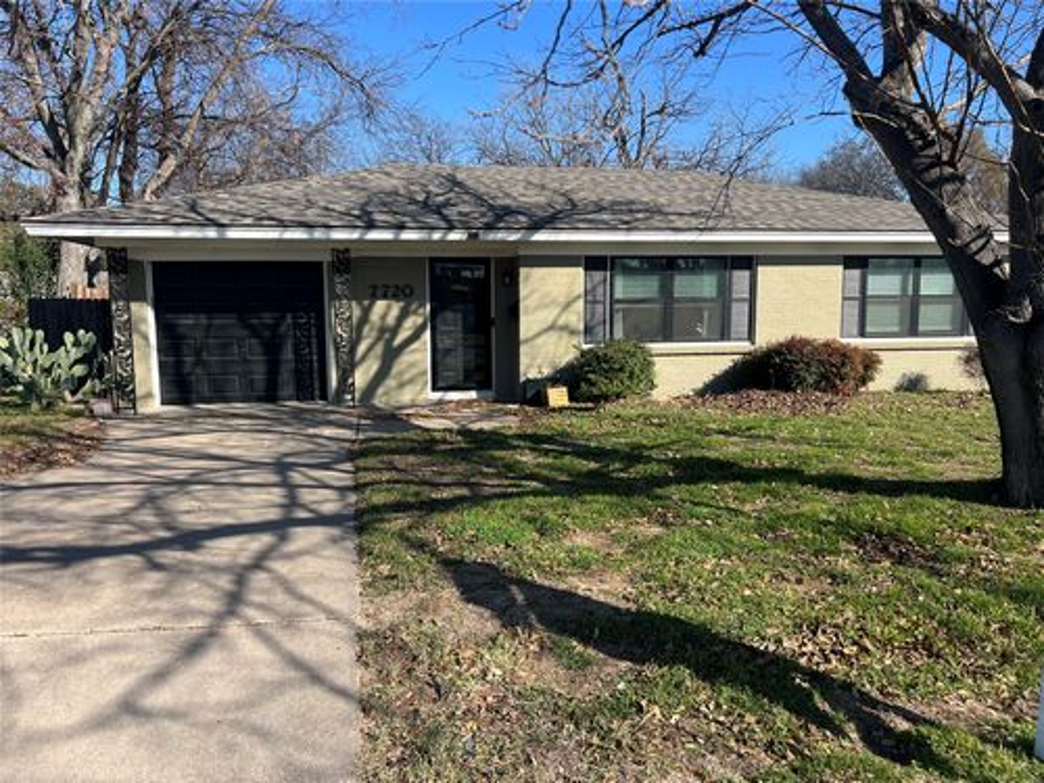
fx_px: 784
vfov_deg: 53.1
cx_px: 522
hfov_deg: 67.3
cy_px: 392
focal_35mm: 26
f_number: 1.5
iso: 50
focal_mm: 5.7
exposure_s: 1/2695
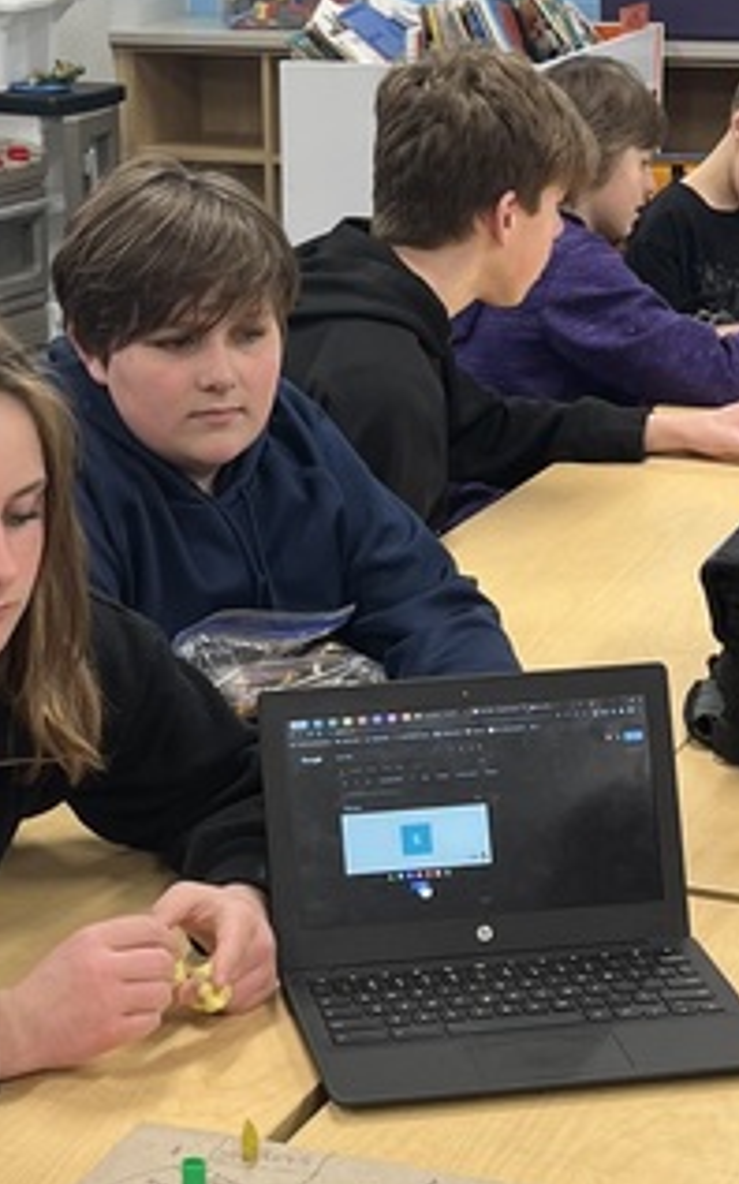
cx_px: 235
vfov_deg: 23.1
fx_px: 2869
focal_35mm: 89
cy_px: 840
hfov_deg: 14.6
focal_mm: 5.1
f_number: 1.6
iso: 64
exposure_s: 1/60
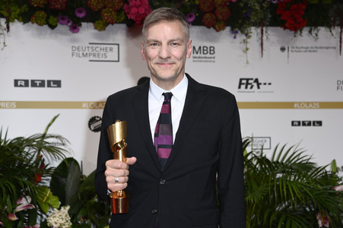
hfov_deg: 26.0
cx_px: 172
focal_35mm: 78
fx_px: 743
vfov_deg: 17.5
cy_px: 114
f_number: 5.6
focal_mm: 78
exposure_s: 1/200
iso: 500
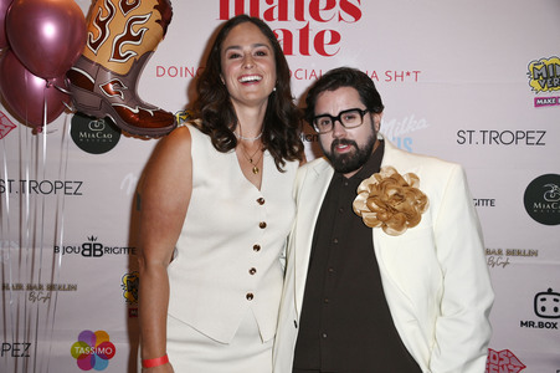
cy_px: 186
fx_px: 777
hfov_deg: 39.6
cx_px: 280
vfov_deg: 27.0
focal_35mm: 50
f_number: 5.6
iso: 500
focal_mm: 50
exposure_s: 1/200
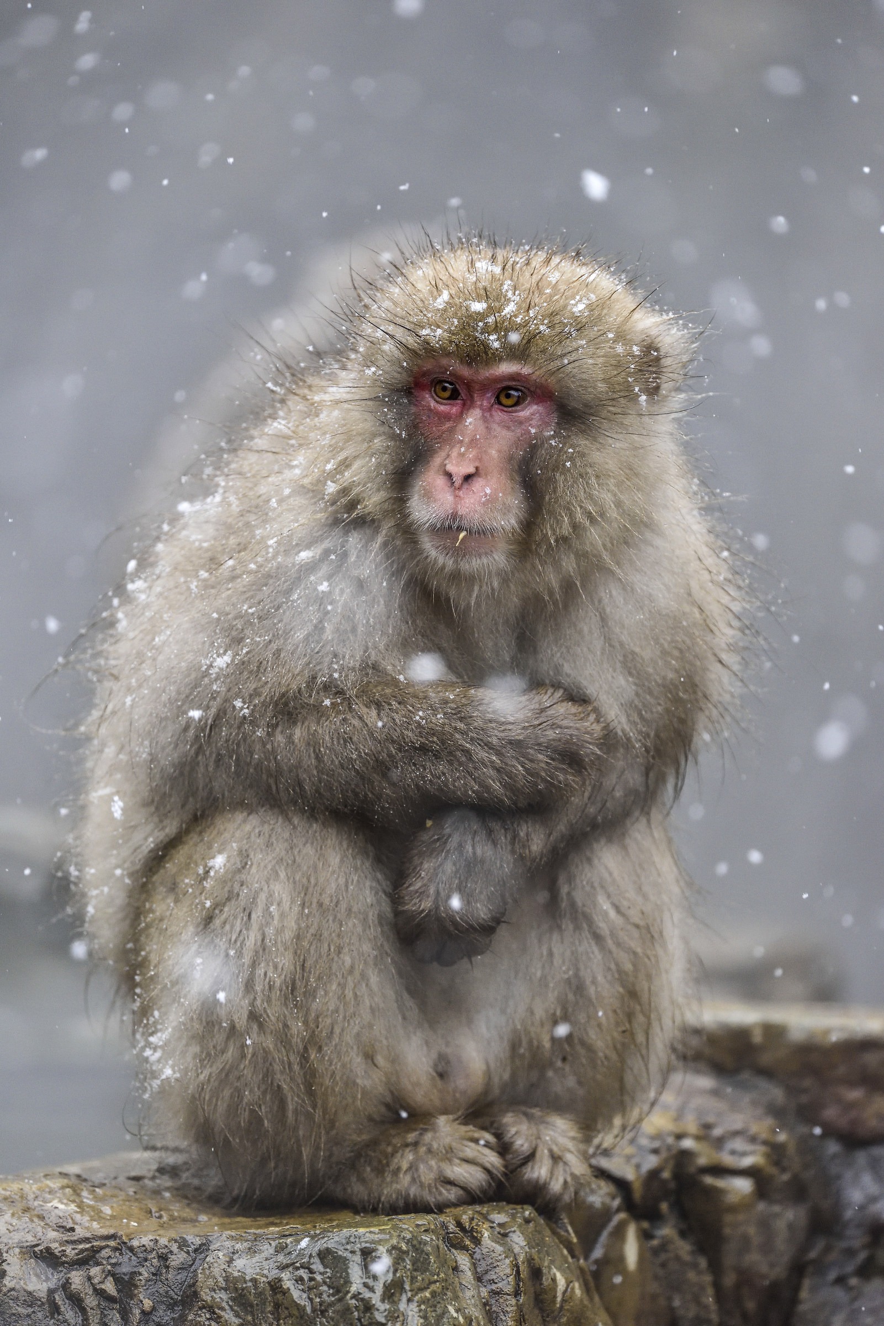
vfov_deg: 6.9
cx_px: 442
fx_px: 11044
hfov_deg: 4.6
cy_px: 663
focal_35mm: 300
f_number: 4
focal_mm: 300
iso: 2200
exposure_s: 1/1000
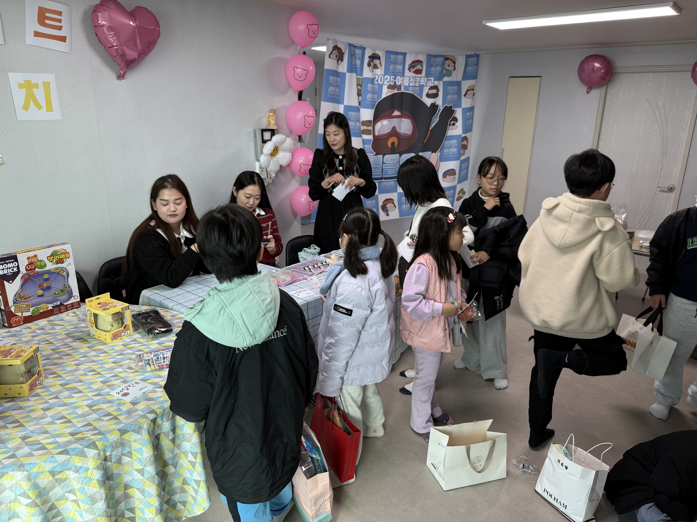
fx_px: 483
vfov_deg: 56.8
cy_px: 261
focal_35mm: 24
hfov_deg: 71.6
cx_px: 348
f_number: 1.78
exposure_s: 1/120
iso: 100
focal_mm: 6.76
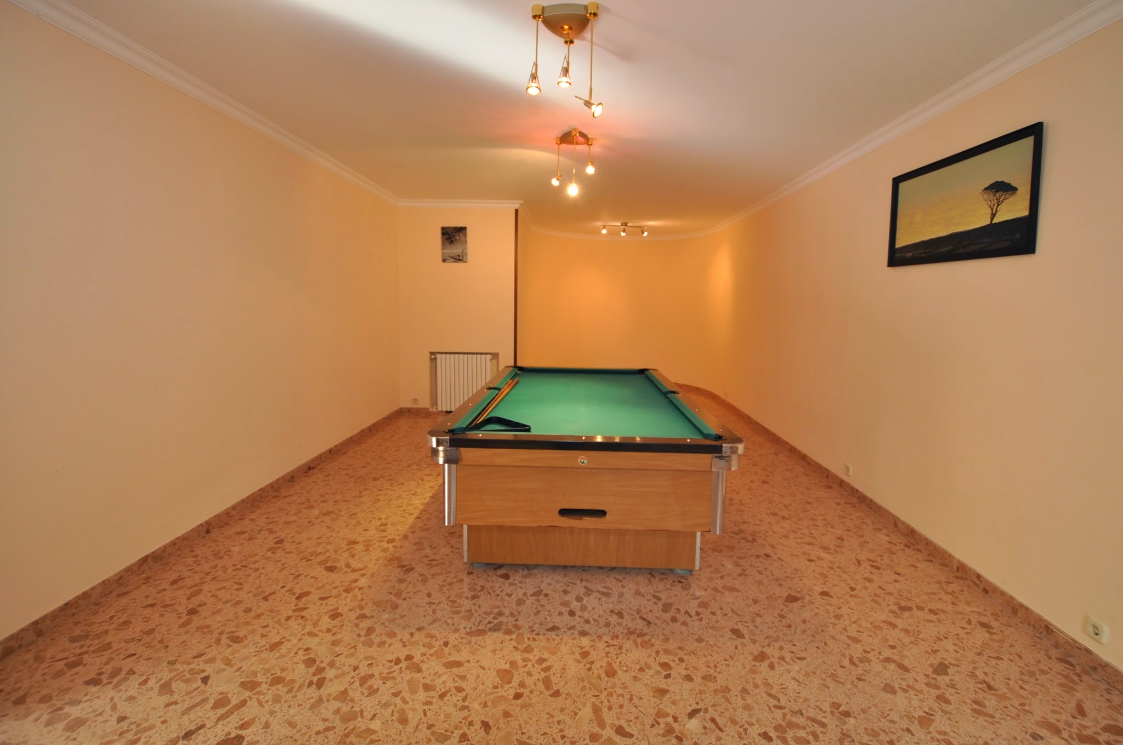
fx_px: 467
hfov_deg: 100.5
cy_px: 372
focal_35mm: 15
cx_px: 562
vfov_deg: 77.2
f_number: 4
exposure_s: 1/60
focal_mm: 10
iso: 400
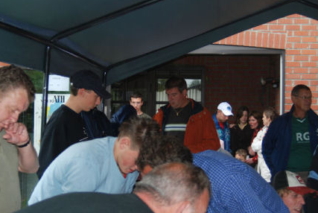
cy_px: 106
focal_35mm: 59
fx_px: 522
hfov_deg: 33.9
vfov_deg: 23.1
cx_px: 150
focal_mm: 28
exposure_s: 1/60
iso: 100
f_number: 3.5
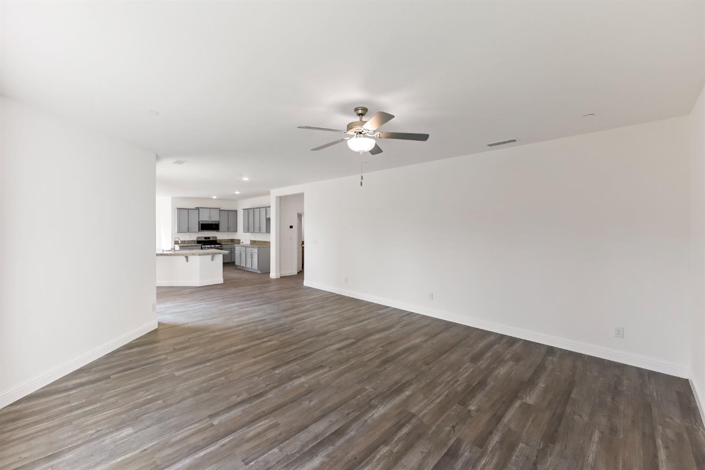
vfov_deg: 81.2
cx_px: 352
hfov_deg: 104.3
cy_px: 235
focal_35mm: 14
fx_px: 274
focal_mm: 14
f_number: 4
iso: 400
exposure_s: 1/160
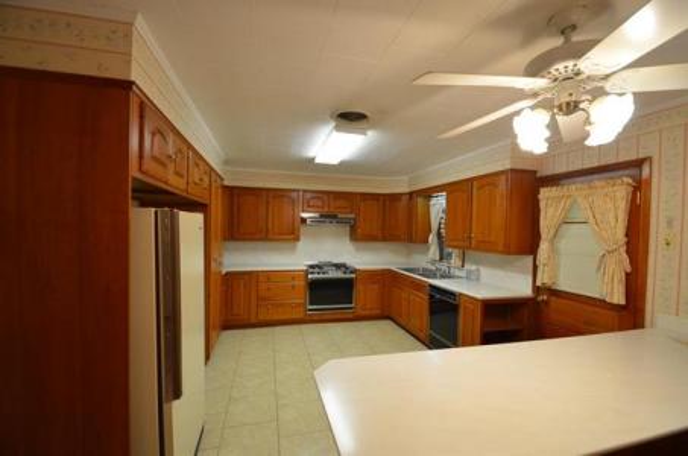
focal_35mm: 15
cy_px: 228
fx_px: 286
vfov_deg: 77.1
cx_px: 344
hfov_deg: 100.5
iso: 640
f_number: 4
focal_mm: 10
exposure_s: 1/60
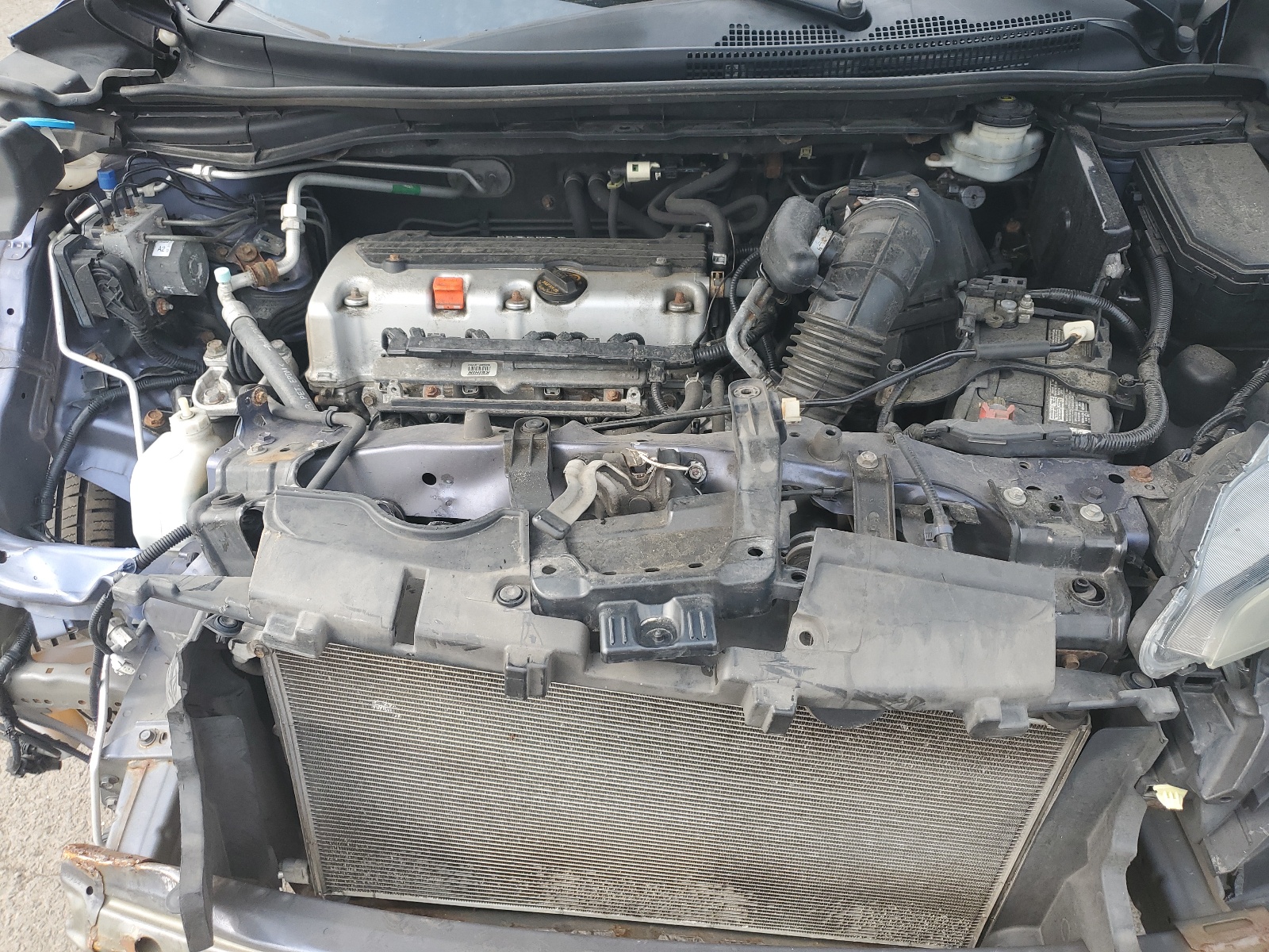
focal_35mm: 26
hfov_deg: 67.3
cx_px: 634
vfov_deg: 53.1
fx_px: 953
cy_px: 476
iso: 50
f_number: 1.5
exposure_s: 1/476
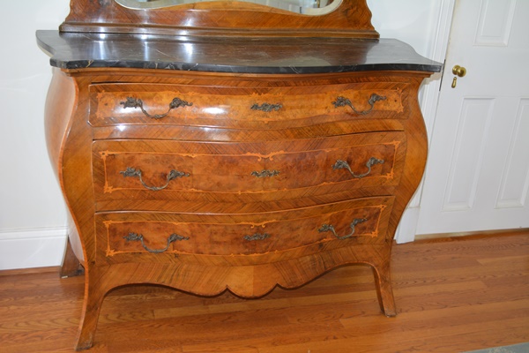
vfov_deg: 34.2
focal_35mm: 39
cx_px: 264
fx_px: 573
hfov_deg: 49.6
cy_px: 176
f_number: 4.2
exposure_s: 1/60
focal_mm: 26
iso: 640
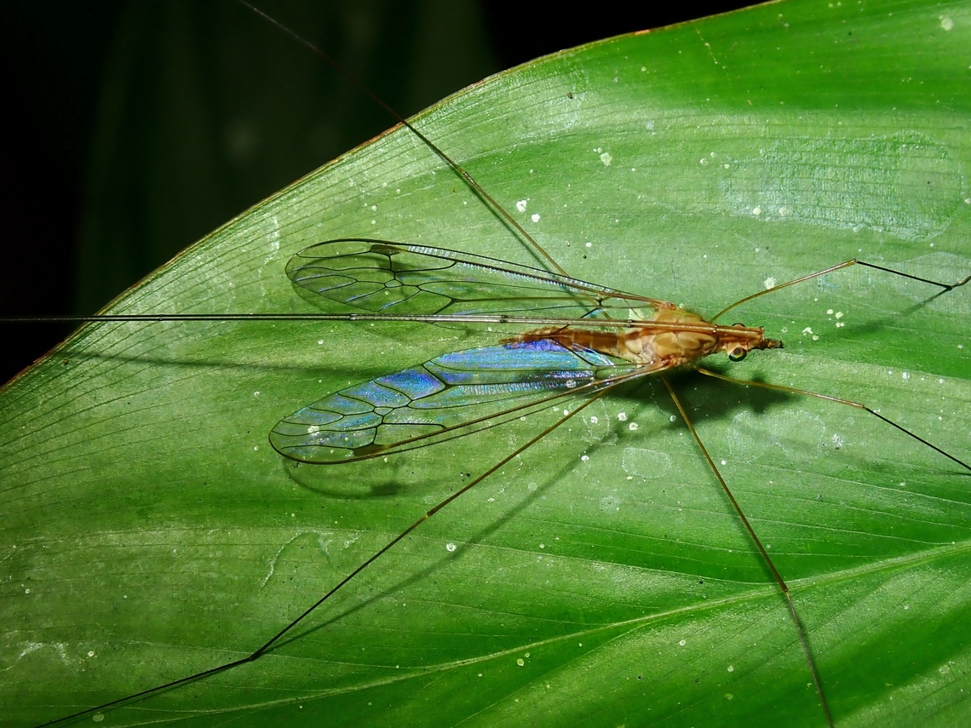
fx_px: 2805
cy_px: 364
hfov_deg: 19.6
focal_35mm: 100
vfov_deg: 14.8
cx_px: 486
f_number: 6.3
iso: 100
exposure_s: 1/400
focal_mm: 18
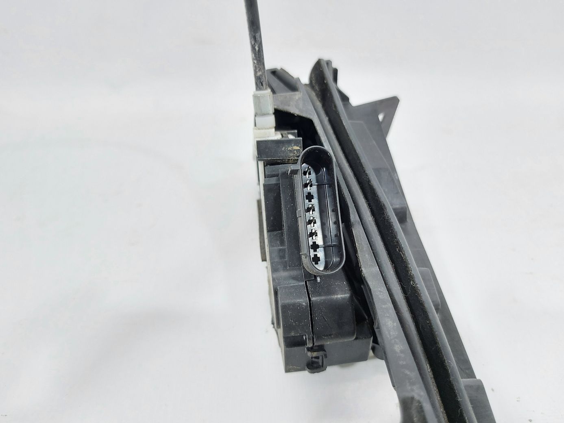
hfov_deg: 71.6
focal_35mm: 24
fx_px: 391
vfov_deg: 56.8
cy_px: 212
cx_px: 282
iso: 125
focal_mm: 5.23
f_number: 1.8
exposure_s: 1/50
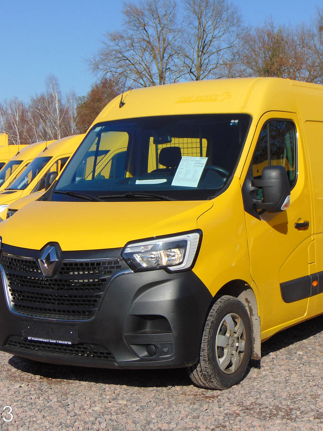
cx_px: 214
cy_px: 215
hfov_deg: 21.9
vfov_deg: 29.0
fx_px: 833
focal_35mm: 67
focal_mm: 9
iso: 80
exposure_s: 1/250
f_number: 9
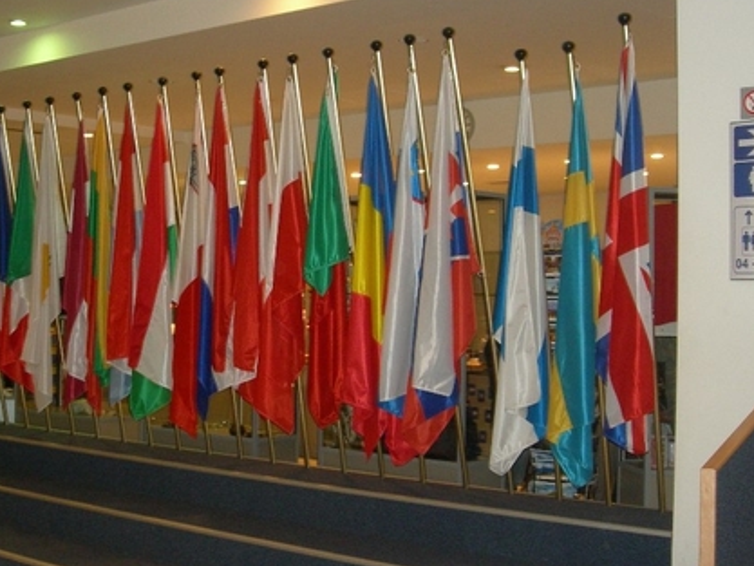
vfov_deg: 24.8
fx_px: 1285
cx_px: 259
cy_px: 257
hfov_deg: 32.4
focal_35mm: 59
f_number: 2.9
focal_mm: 8.5
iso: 191
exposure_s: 1/60.1
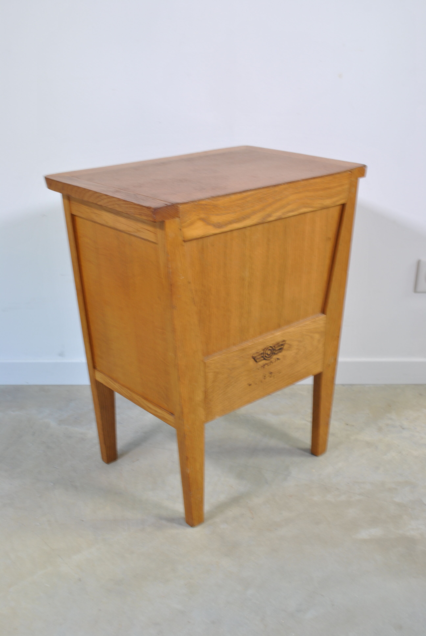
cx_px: 213
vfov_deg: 49.5
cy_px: 318
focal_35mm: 39
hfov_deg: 34.3
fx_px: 690
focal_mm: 26
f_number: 7.1
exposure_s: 1/20
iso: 200
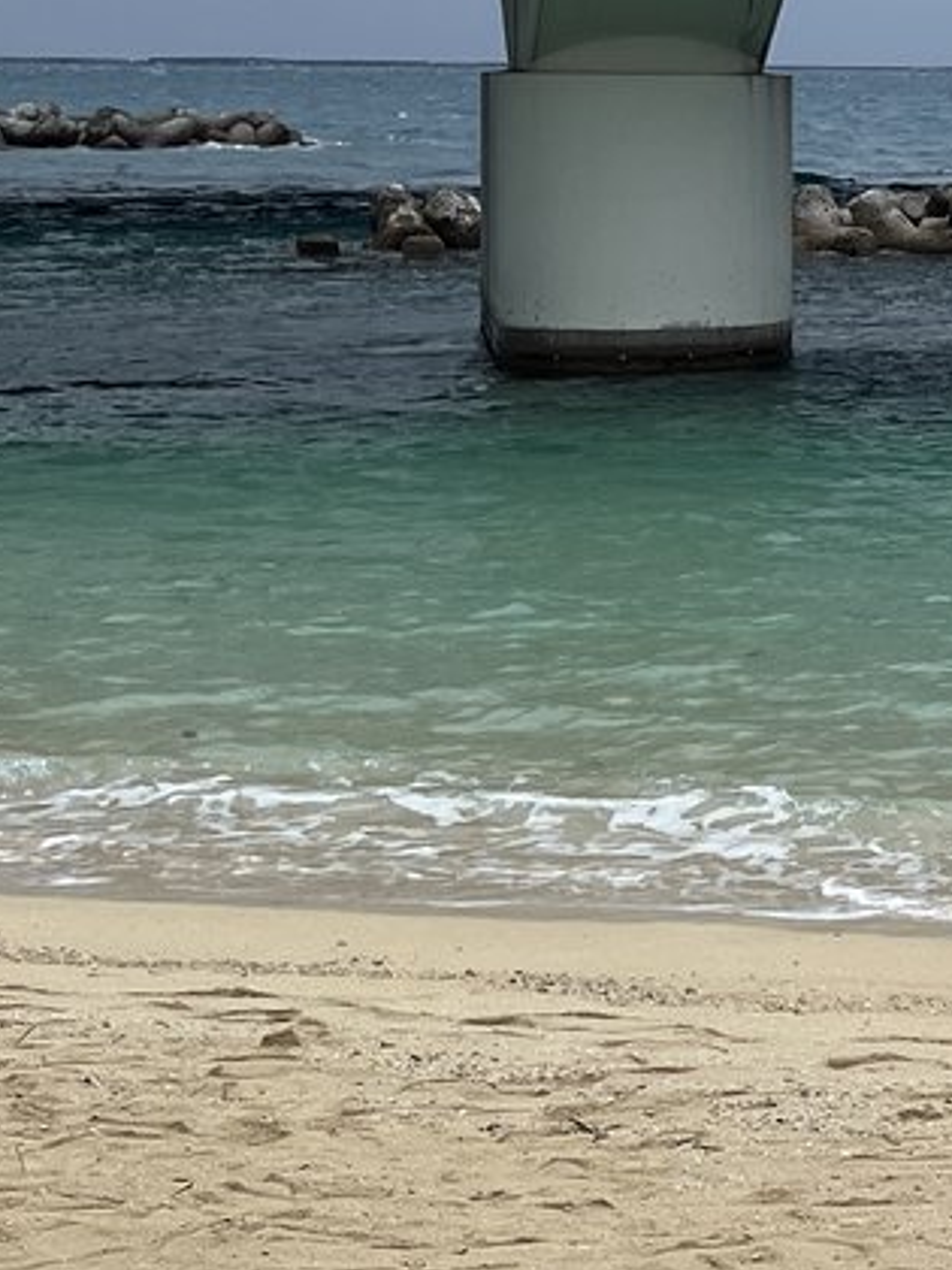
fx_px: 3630
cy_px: 145
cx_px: 2252
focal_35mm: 99
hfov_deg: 12.1
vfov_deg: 19.5
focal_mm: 5.1
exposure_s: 1/1056
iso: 50
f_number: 1.6
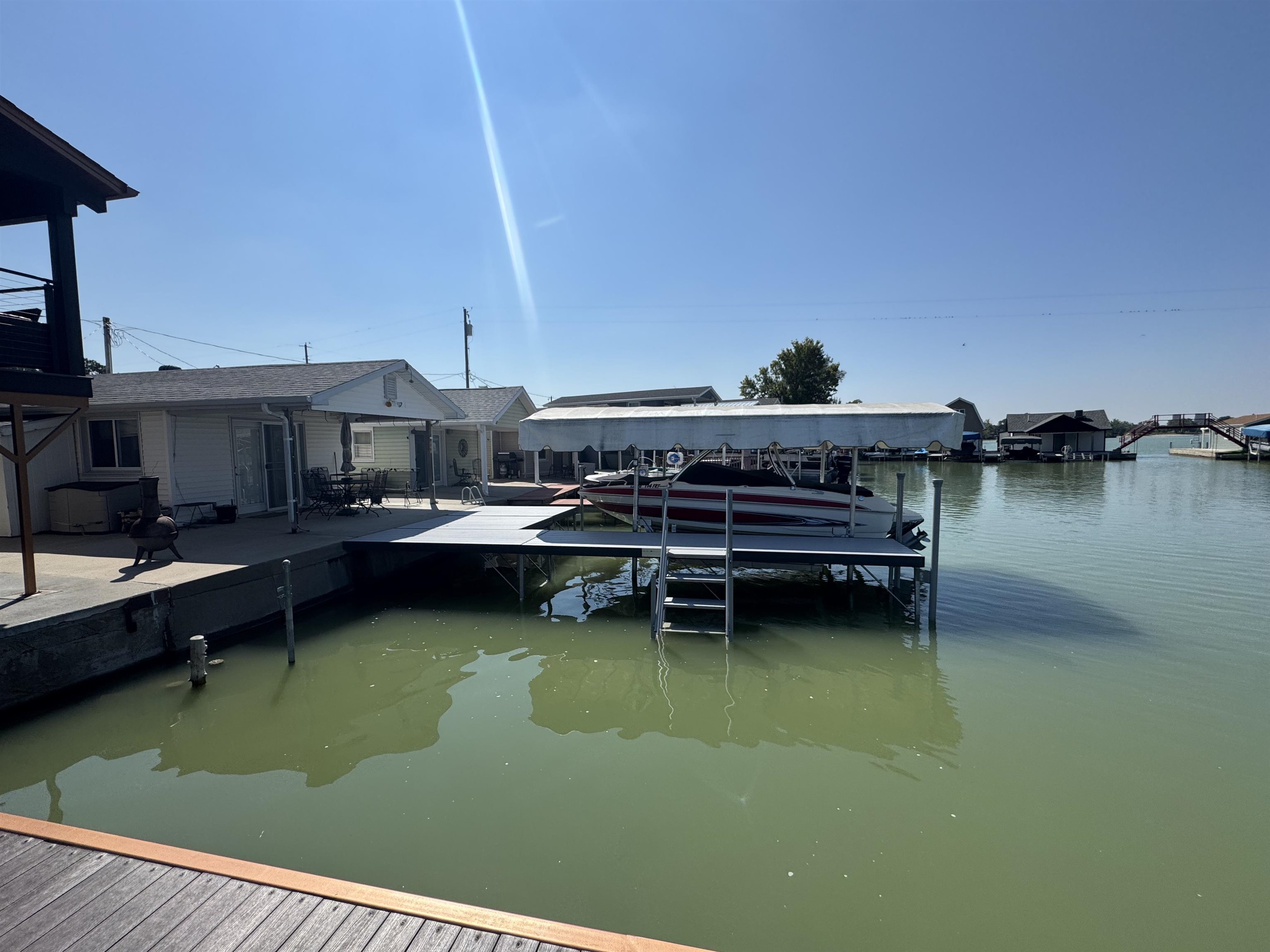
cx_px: 635
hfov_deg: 102.1
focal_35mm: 14
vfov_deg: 85.7
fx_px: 514
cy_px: 476
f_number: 2.2
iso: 40
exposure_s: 1/2985
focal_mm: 2.22
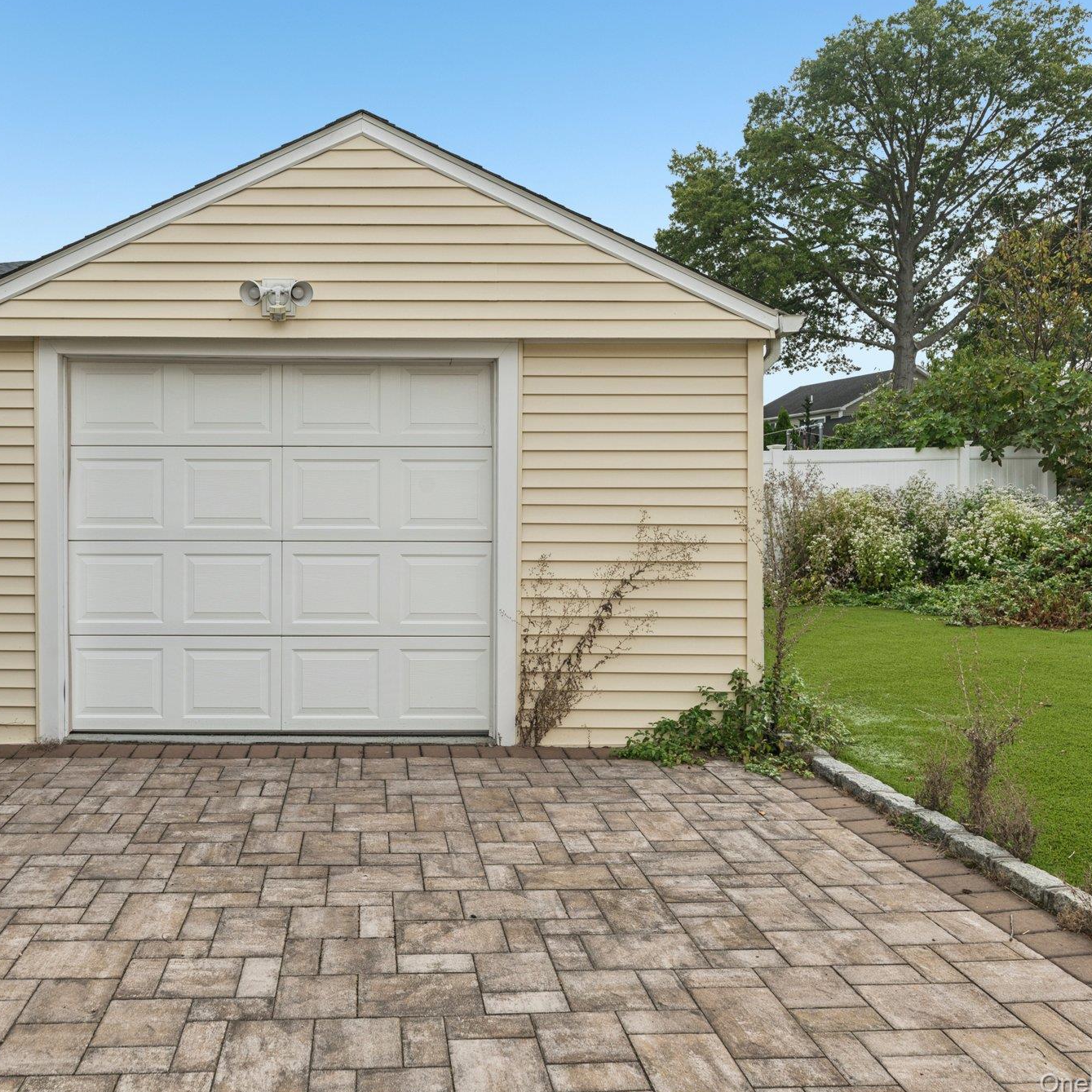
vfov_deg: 60.9
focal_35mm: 26
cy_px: 546
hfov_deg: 59.6
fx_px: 928
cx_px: 370
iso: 125
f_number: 8
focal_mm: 20
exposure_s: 1/320
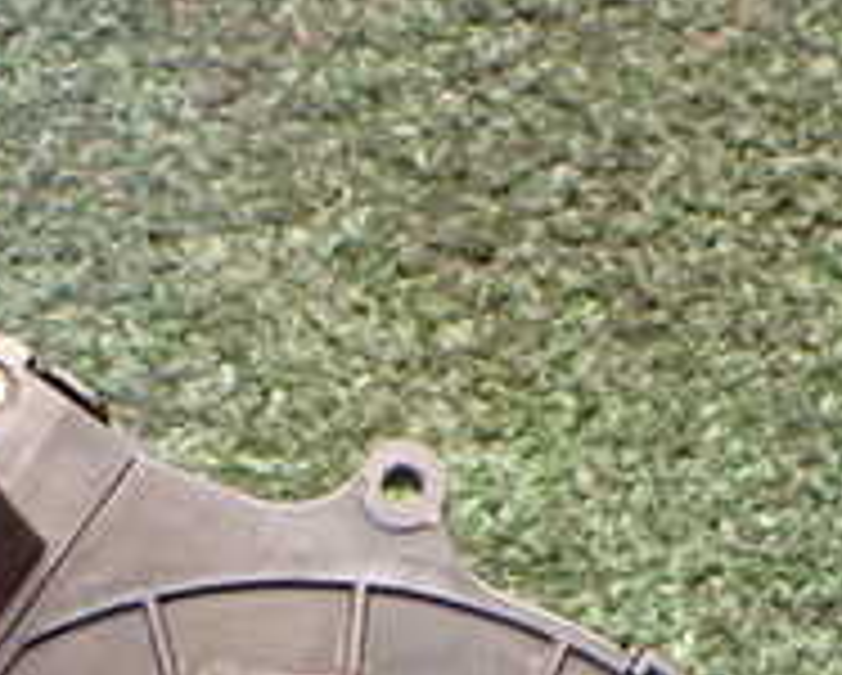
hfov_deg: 20.3
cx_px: 347
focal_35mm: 94
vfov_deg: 15.2
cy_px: 1008
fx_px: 2345
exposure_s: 1/80
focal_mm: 5.4
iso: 800
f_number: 2.3
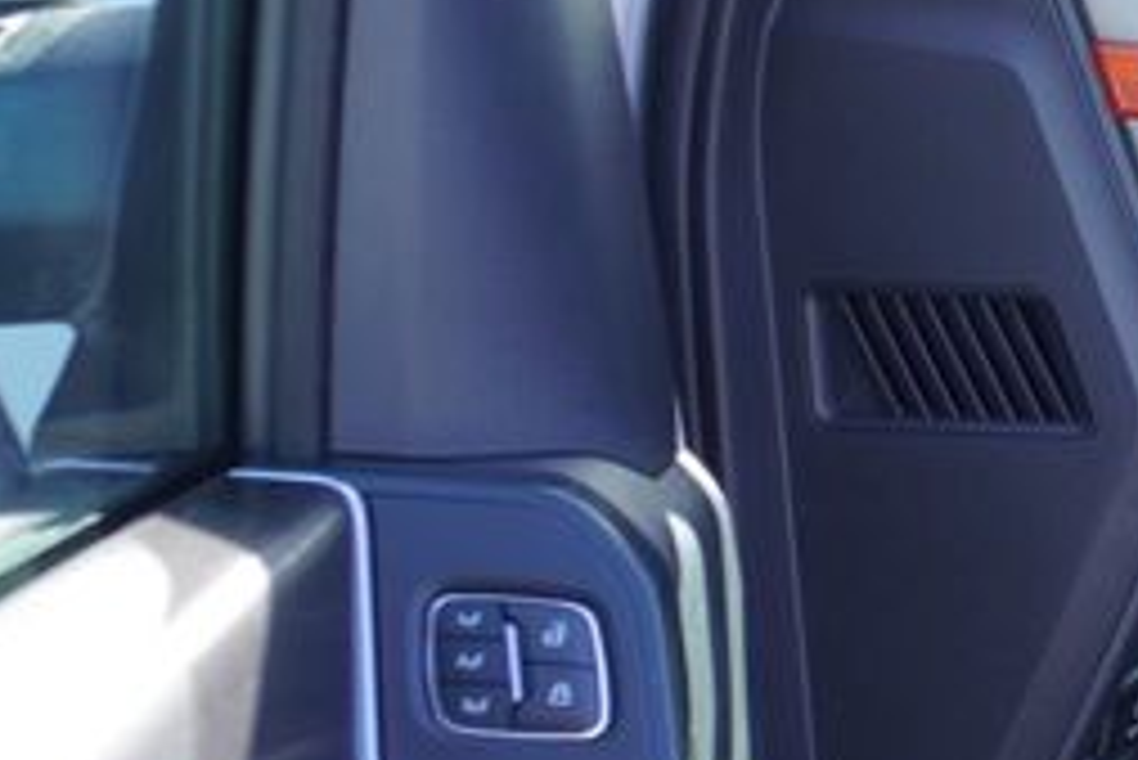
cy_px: 423
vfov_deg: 14.1
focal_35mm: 97
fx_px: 3068
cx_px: 2141
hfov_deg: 16.8
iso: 100
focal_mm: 16
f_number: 4
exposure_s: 1/60
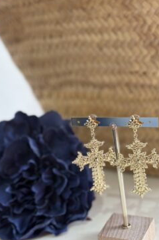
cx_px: 80
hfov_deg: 22.6
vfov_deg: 33.4
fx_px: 398
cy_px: 116
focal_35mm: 60
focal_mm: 5.96
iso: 64
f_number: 1.6
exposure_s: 1/50
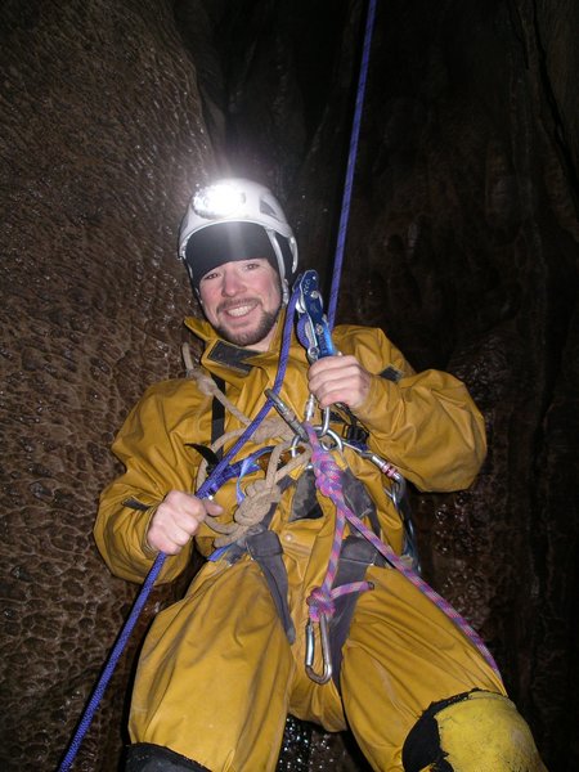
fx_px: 825
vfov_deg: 50.1
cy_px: 386
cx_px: 290
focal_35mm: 37
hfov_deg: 38.7
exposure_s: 1/40
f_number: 2.8
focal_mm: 7.8
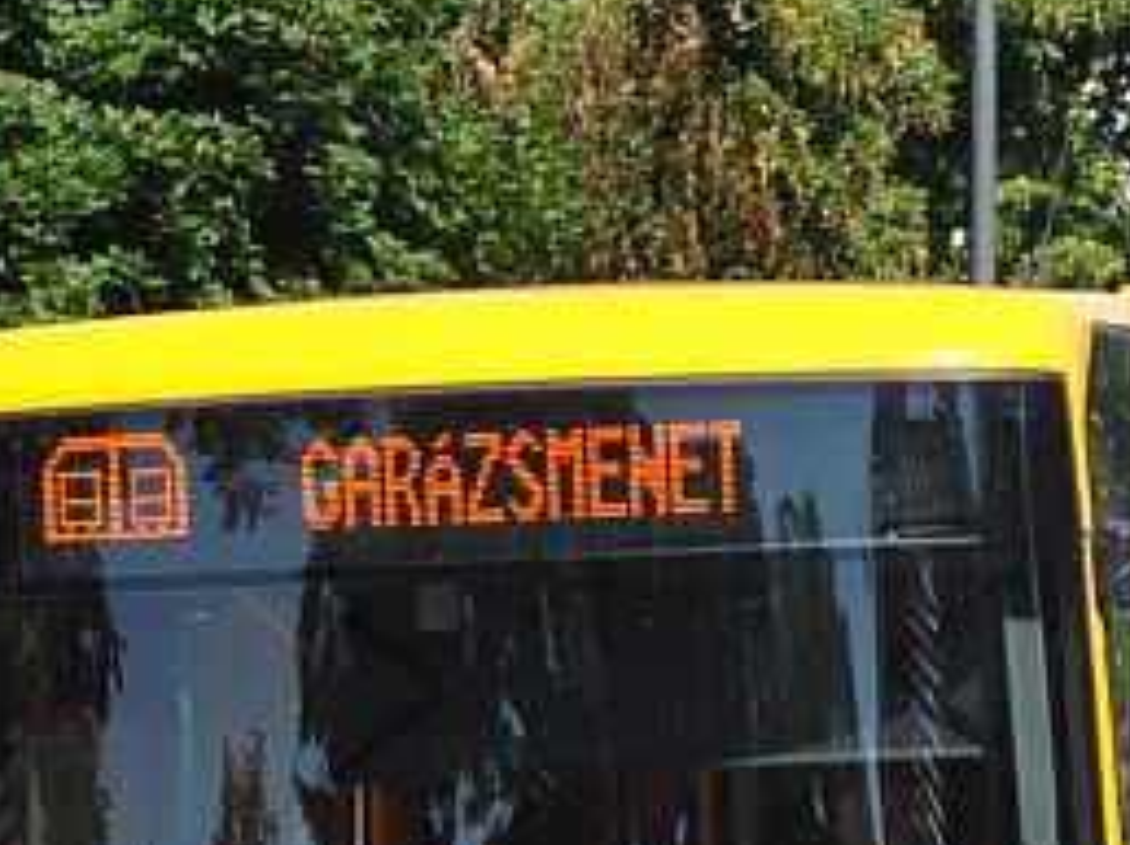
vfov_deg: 2.4
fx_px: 20514
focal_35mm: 629
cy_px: 788
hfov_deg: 3.2
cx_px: 758
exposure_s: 1/1000
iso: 400
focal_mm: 105
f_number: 5.6
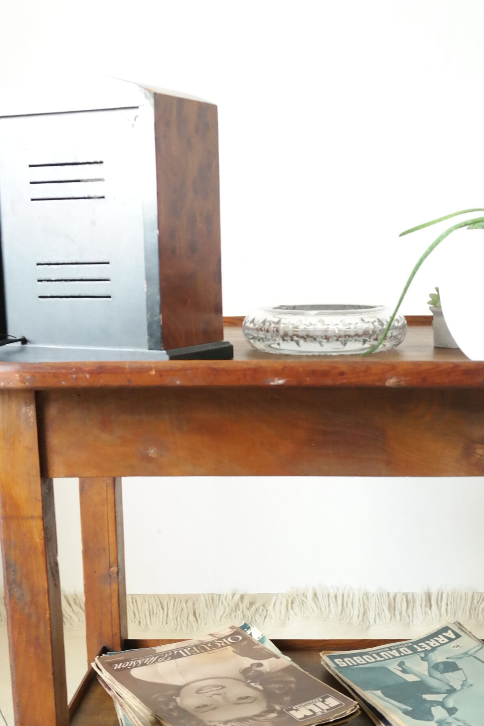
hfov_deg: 24.5
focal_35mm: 55
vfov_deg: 36.0
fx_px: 1110
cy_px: 455
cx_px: 316
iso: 1600
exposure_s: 1/30
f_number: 5.6
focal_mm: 22
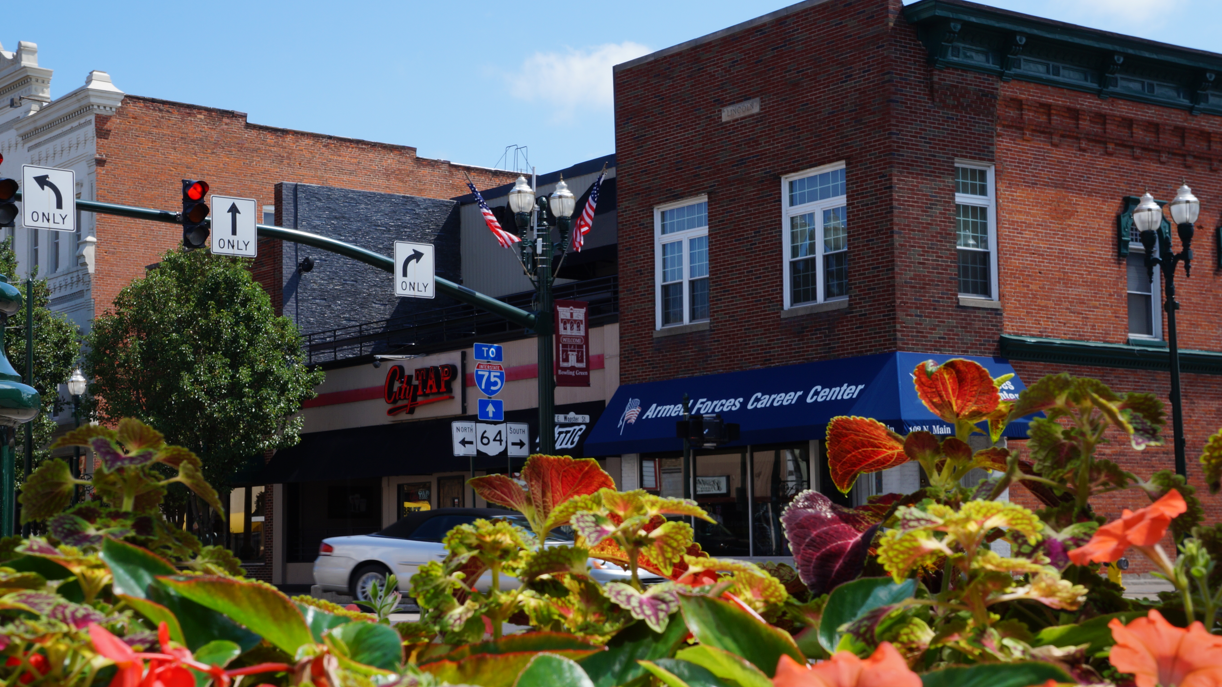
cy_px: 372
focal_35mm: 56
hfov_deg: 37.5
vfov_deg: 21.6
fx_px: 1799
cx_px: 614
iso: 100
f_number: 13
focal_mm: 35
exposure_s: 1/100
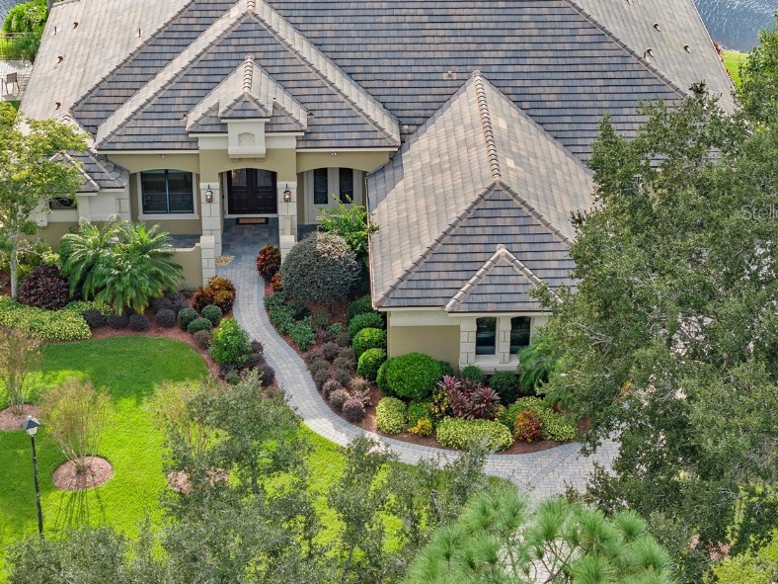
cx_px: 329
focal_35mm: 91
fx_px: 2045
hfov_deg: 21.5
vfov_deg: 16.2
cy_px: 211
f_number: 2.8
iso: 120
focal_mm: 19.35
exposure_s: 1/640
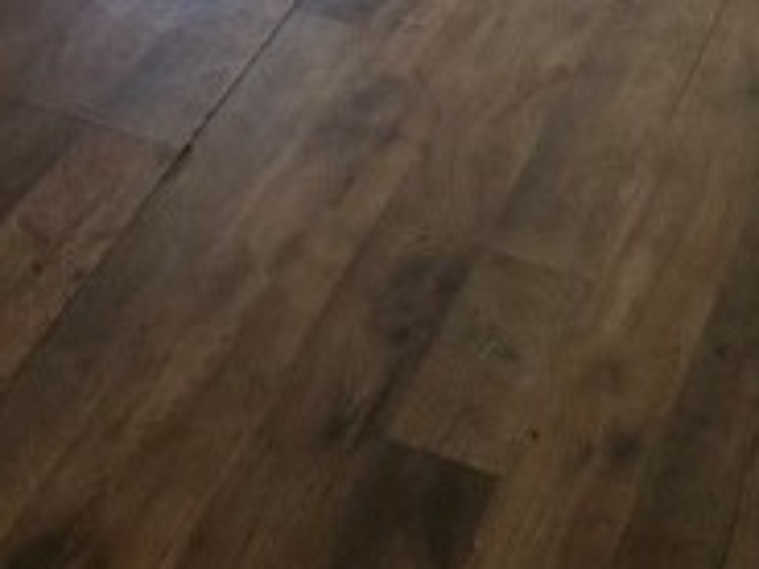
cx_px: 177
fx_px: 2193
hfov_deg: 19.5
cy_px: -598
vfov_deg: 12.8
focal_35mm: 100
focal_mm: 6.76
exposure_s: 1/155
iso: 200
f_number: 1.78
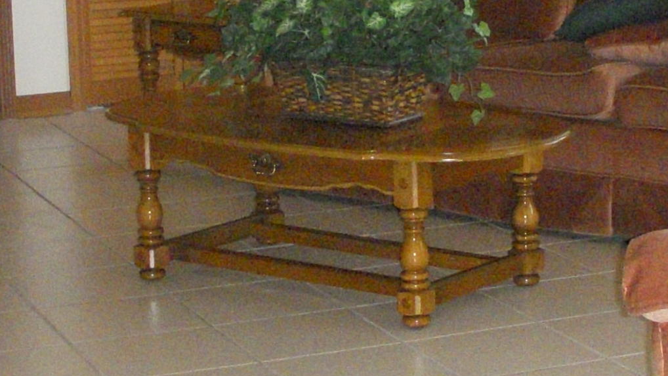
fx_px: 2161
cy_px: 77
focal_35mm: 122
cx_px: 496
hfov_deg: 17.5
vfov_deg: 9.9
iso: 800
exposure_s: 1/250
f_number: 3.3
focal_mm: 6.3
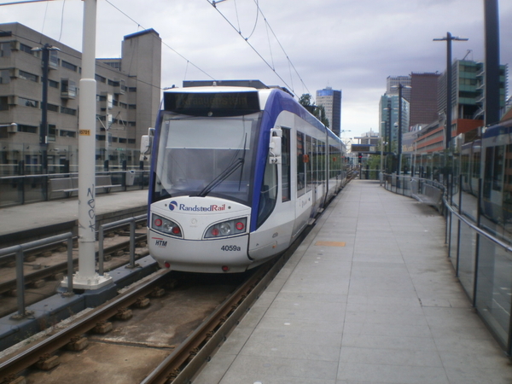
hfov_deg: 51.4
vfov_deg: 39.7
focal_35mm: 36
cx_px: 256
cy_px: 192
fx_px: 532
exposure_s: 1/640
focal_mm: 6.3
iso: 100
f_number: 4.6
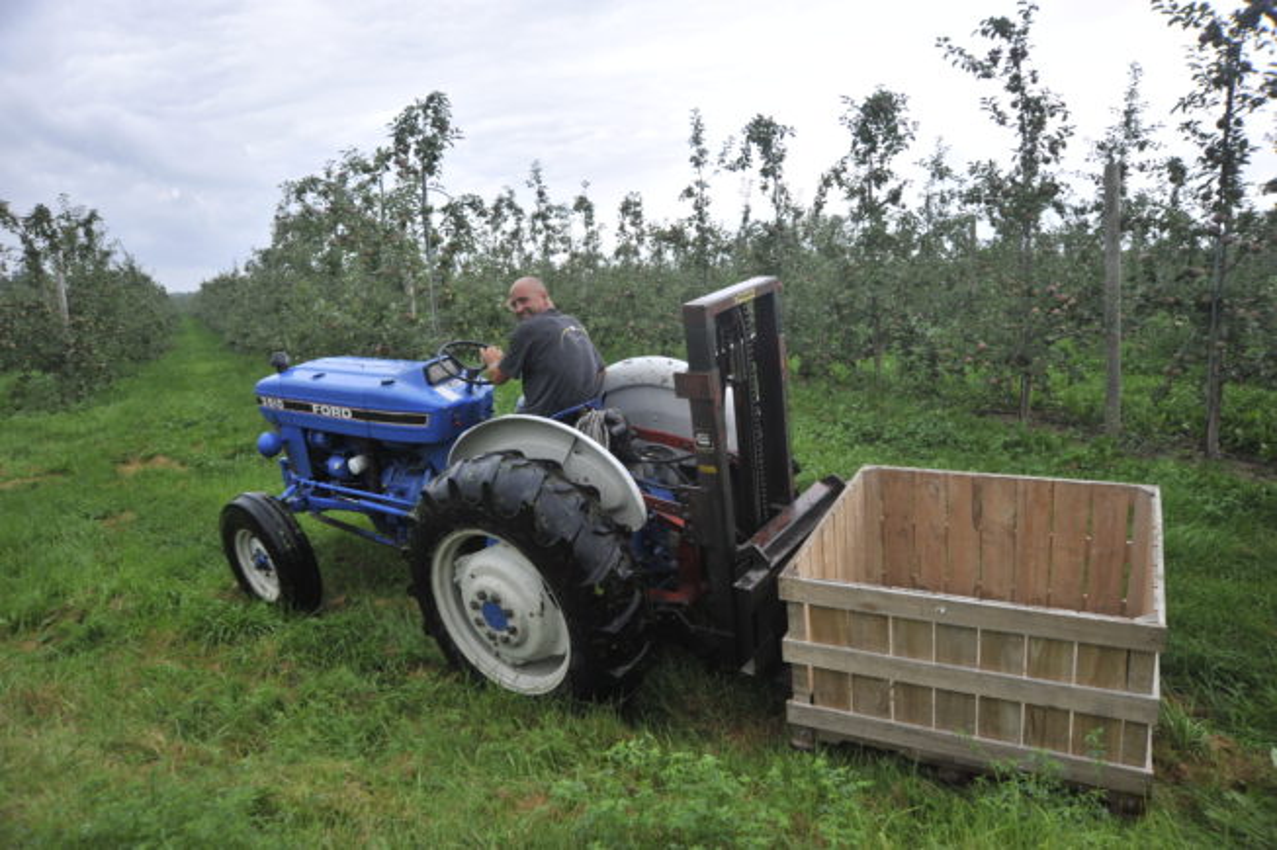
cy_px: 425
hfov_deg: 73.8
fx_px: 851
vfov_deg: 53.1
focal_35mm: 24
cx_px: 638
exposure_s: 1/160
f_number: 6.3
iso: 320
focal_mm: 24
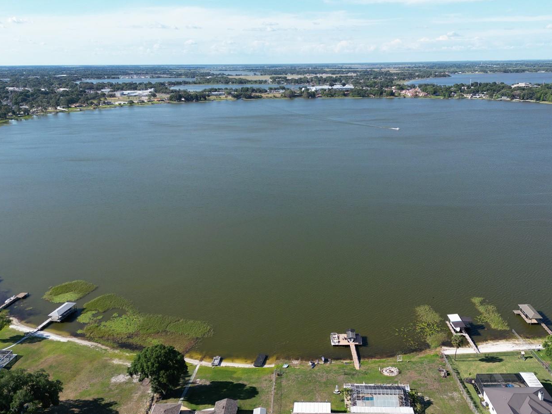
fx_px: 494
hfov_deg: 58.2
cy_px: 210
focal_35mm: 31
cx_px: 311
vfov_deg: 45.4
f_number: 1.7
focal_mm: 6.72
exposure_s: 1/2500
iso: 150
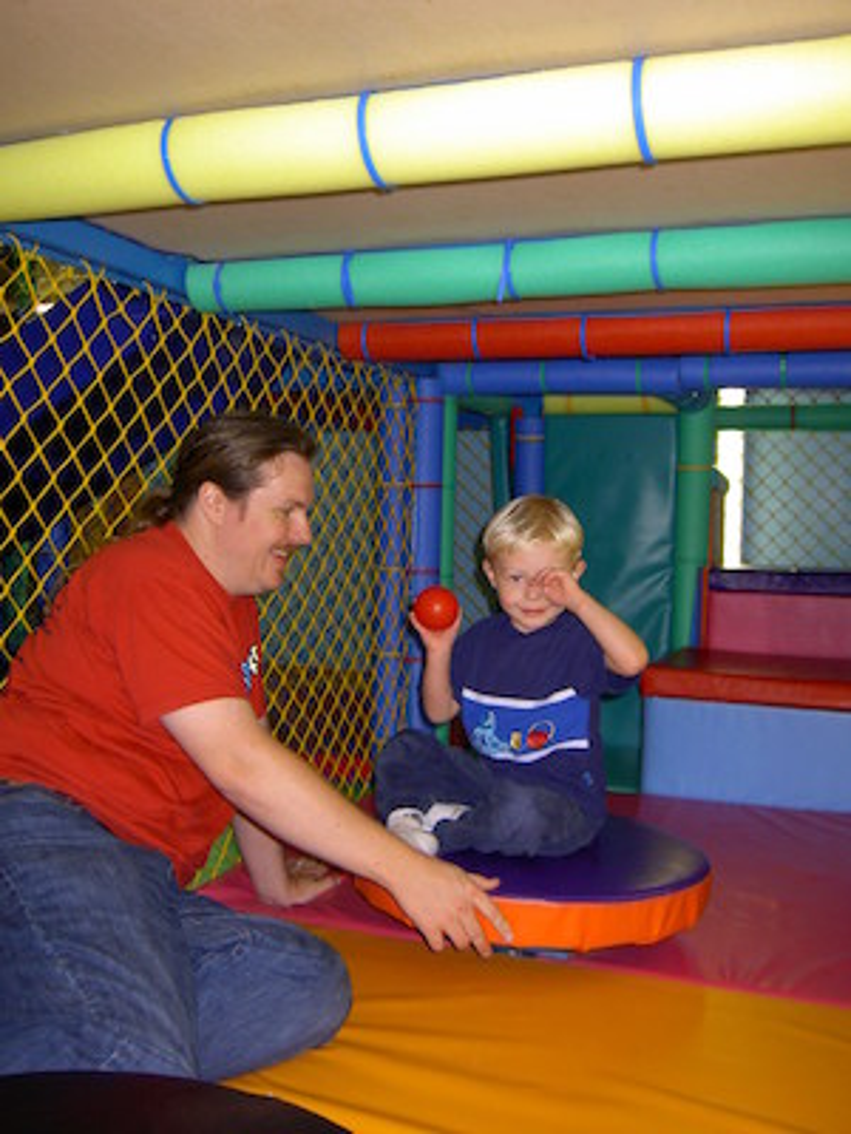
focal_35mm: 34
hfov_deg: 41.8
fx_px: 1114
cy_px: 567
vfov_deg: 54.0
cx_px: 426
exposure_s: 1/60
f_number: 2.8
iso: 100
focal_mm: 5.6
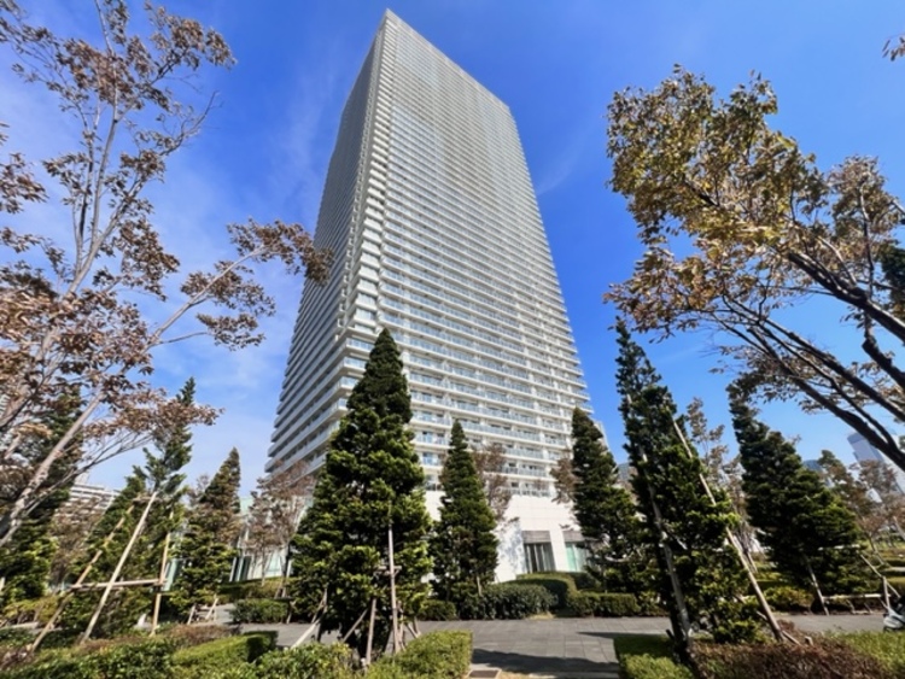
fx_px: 340
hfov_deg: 106.2
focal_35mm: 13
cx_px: 452
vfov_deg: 89.9
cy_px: 340
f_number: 1.8
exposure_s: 1/2950
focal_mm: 1.57
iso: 32
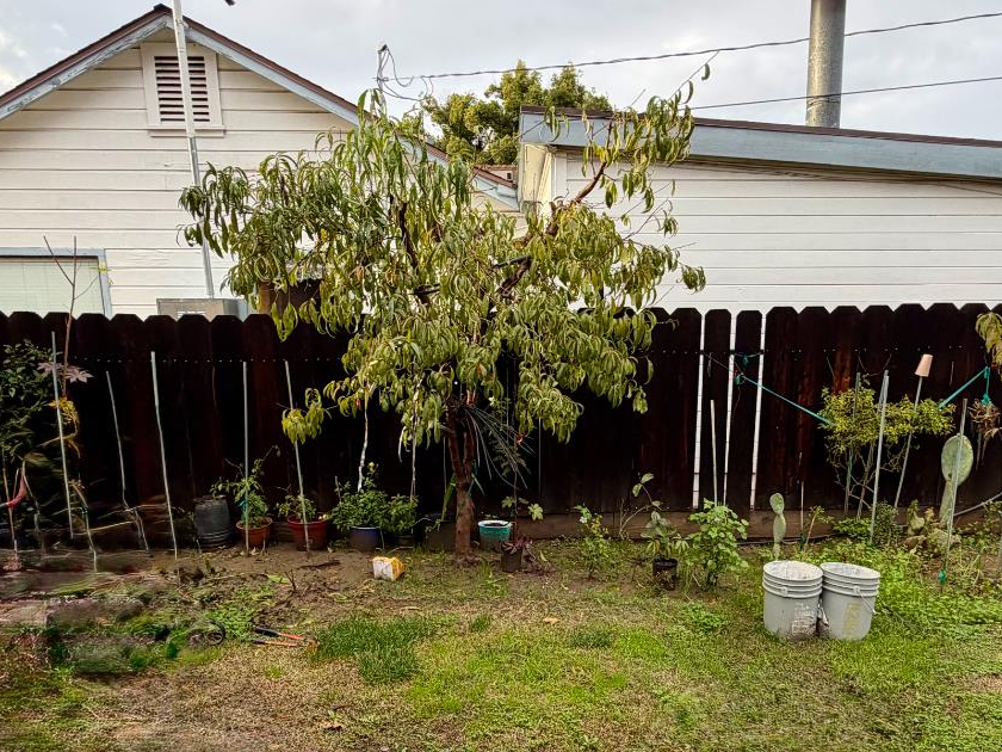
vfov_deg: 54.1
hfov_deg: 69.3
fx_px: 724
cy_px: 479
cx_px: 534
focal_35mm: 25
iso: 40
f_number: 2.2
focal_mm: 2.22
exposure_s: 1/149
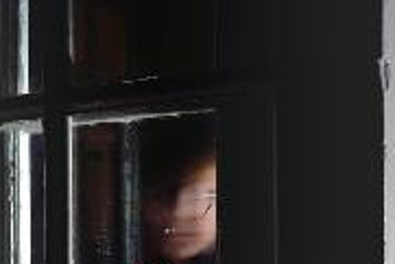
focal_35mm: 87
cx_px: 22
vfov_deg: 15.4
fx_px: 955
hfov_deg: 22.6
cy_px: 273
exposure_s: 8
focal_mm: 35
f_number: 4.5
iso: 100
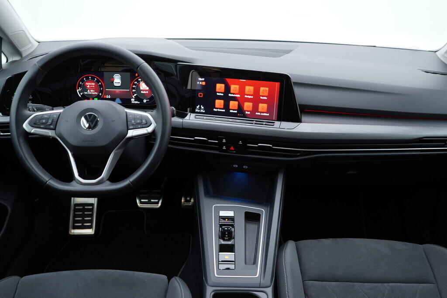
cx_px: 224
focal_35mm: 36
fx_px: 447
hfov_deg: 53.1
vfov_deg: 36.9
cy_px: 149
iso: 125
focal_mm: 24
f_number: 2.8
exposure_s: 1/40
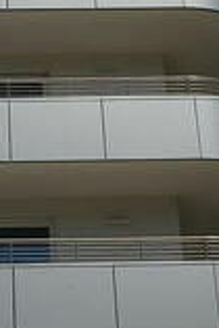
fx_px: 1111
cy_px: -33
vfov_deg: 16.3
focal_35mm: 122
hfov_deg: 11.1
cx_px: -20
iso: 100
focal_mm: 32
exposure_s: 1/100
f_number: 16
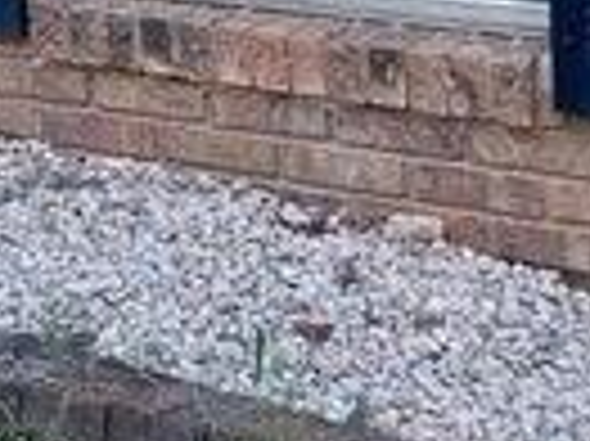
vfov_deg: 8.7
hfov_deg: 11.3
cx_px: -633
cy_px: -580
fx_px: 2656
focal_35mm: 156
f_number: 1.8
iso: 64
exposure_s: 1/120
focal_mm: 4.6
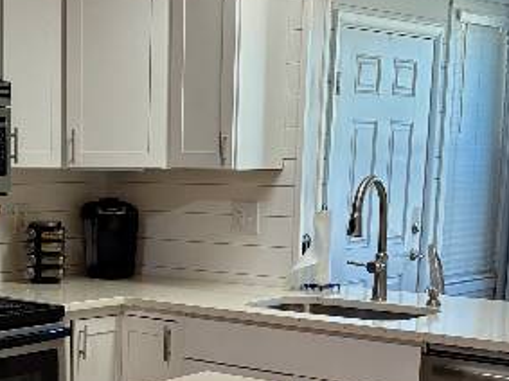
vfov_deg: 18.4
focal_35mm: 78
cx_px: 86
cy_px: 373
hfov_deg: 24.5
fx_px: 1146
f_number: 1.6
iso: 125
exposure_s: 1/219
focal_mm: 5.96
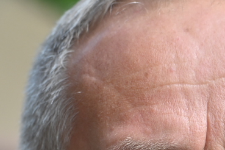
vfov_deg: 3.5
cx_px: 218
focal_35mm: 386
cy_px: 280
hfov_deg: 5.3
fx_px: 2412
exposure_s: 1/400
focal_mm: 88
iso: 100
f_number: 4.5
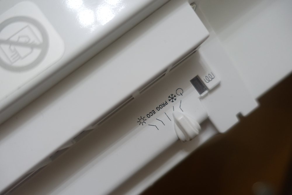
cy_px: 98
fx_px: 195
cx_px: 146
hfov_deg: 73.8
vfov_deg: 53.1
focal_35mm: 24
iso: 200
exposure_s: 1/30
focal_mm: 8.8
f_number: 1.8
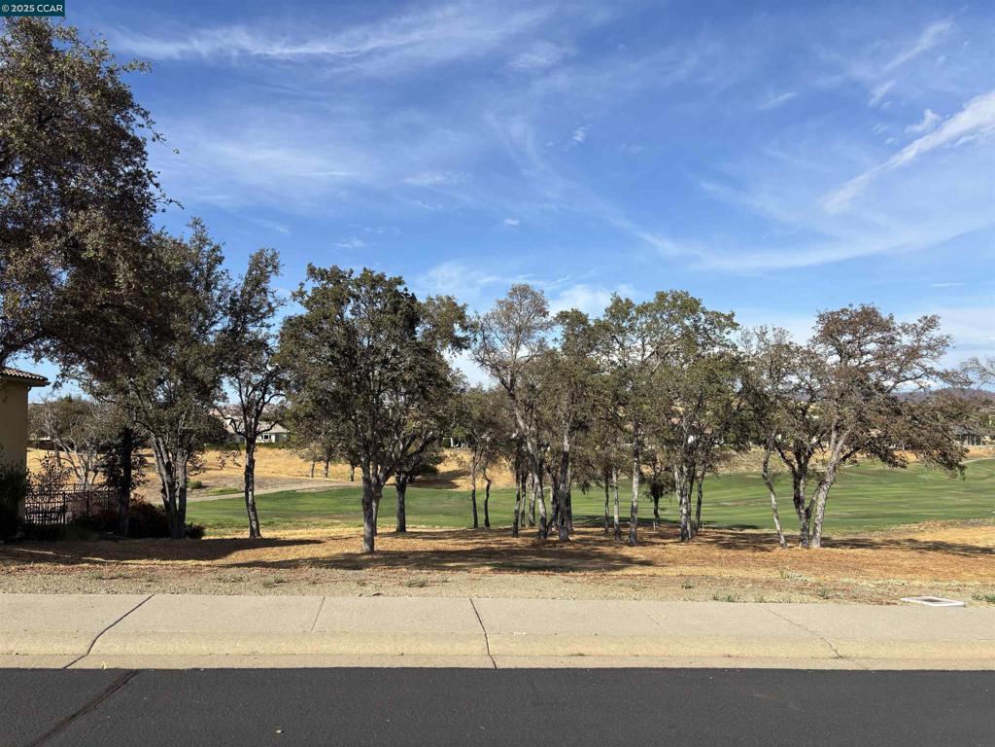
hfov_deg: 67.3
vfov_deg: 53.1
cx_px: 498
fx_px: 747
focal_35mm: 26
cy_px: 374
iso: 50
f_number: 1.6
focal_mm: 5.96
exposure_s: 1/3534
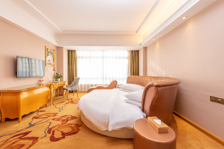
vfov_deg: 81.2
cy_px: 74
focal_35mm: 14
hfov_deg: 104.3
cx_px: 112
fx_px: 87
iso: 125
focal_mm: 14
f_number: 8
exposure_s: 1/5
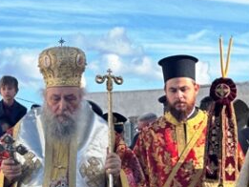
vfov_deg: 6.7
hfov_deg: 8.9
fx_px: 1590
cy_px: 208
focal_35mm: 221
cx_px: 69
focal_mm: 9
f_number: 2.8
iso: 32
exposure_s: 1/657
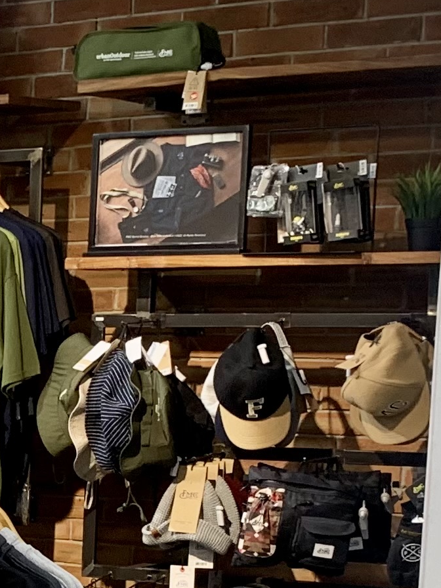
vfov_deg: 16.4
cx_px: -447
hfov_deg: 11.4
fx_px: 1987
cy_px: 616
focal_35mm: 117
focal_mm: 4.25
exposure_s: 1/121
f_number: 1.8
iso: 64
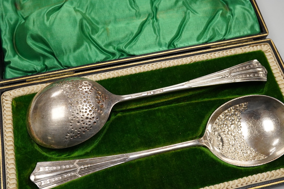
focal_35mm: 45
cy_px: 94
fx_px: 355
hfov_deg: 43.6
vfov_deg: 29.9
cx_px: 142
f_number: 11
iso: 2500
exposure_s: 1/250
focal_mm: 30
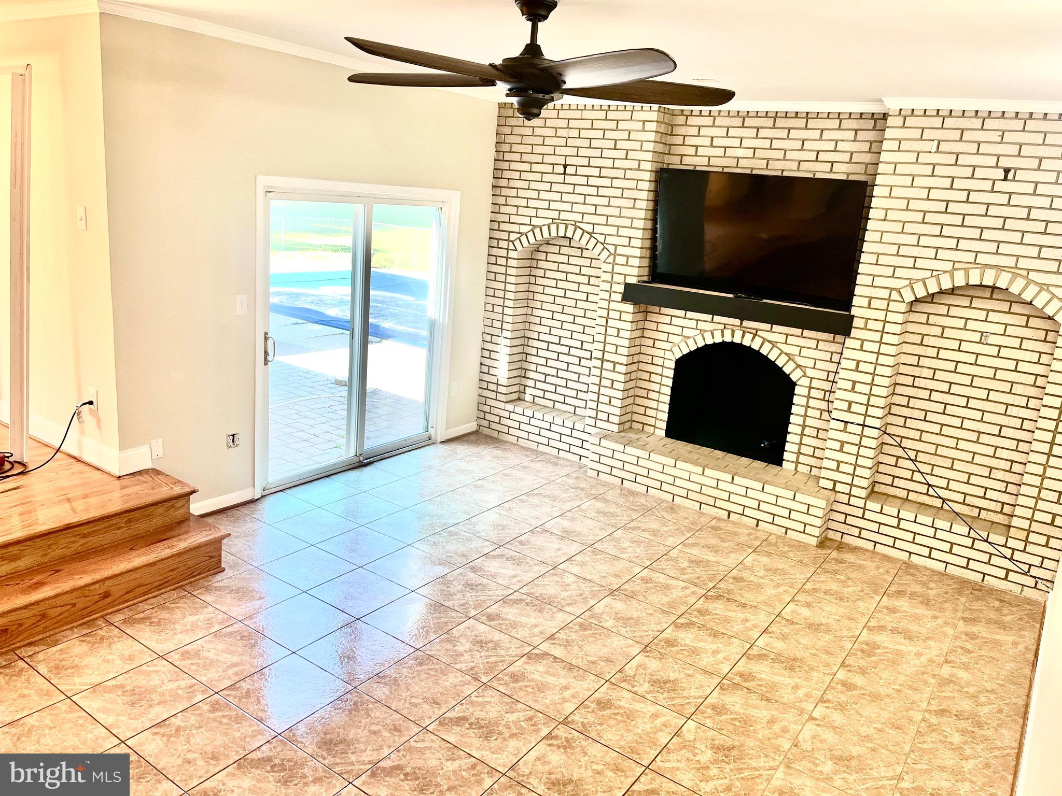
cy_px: 398
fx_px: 798
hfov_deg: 67.3
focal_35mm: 26
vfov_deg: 53.1
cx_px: 531
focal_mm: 5.1
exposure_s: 1/120
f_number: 1.6
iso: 100
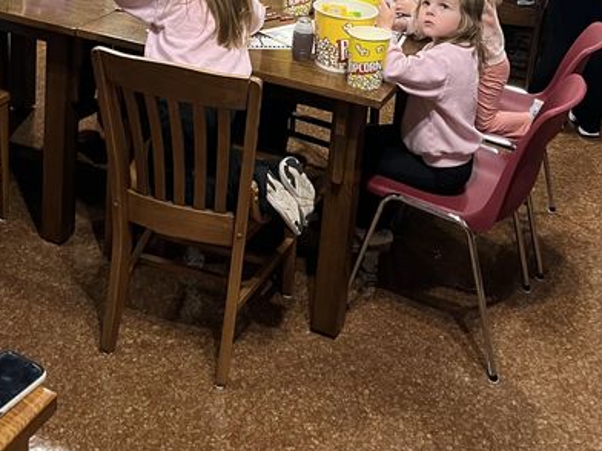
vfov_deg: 25.5
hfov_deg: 36.1
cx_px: 266
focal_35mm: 53
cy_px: -49
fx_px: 922
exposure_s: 1/40
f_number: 1.5
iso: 500
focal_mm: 5.7
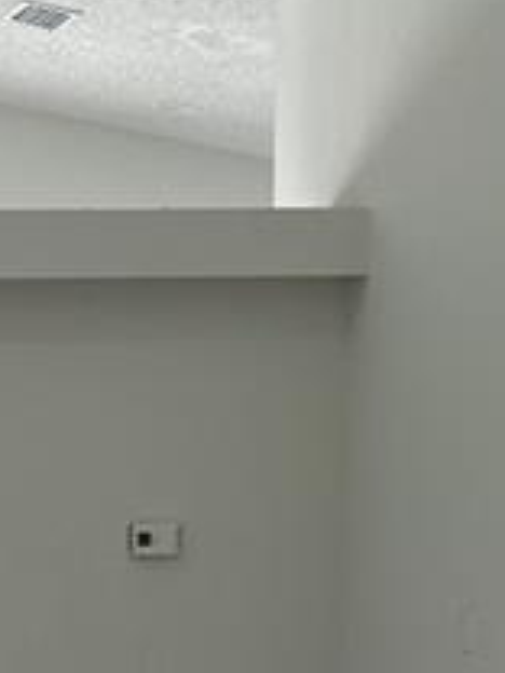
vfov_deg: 12.9
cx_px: -333
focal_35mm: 150
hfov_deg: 9.5
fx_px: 2918
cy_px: 728
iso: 32
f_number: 1.5
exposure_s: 1/120
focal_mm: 5.7
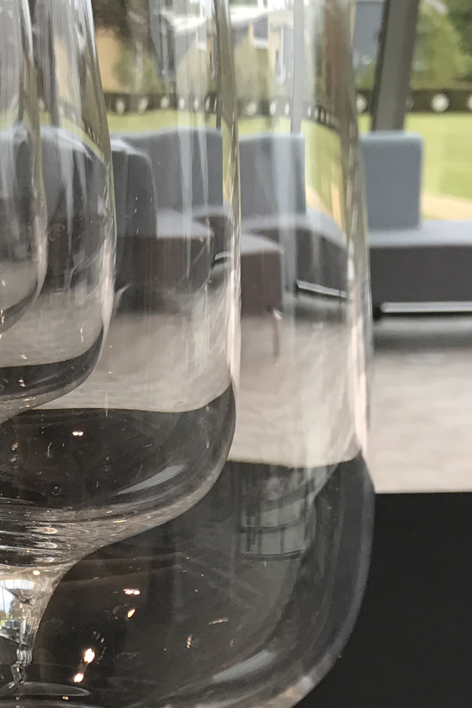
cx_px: -249
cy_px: 658
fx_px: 1574
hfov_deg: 15.6
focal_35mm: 80
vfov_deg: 24.5
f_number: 1.8
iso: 25
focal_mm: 3.99
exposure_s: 1/200
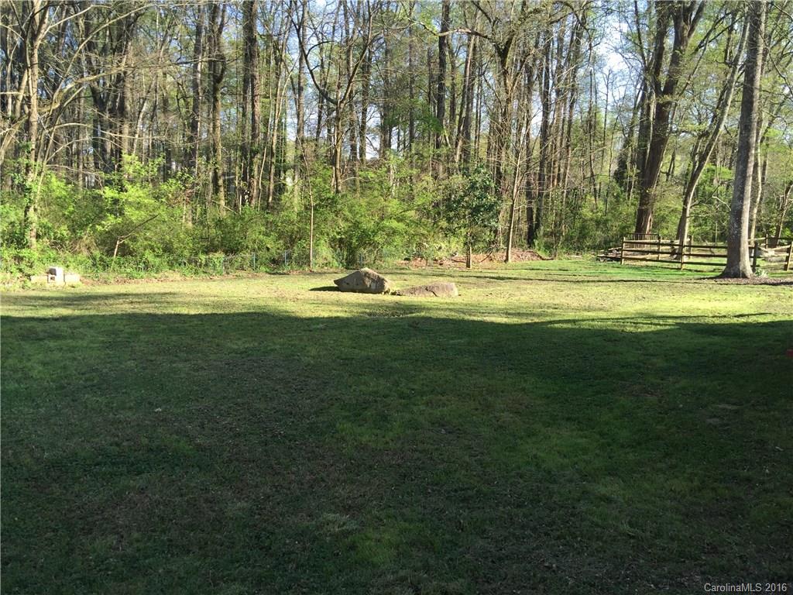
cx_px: 396
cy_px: 298
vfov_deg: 48.2
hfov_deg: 61.7
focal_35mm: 29
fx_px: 664
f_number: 2.2
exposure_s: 1/291
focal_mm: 4.15
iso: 32
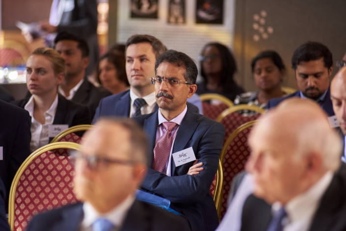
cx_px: 173
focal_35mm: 200
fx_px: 1923
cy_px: 116
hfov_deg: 10.3
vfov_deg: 6.9
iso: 1250
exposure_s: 1/200
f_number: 3.2
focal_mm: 200
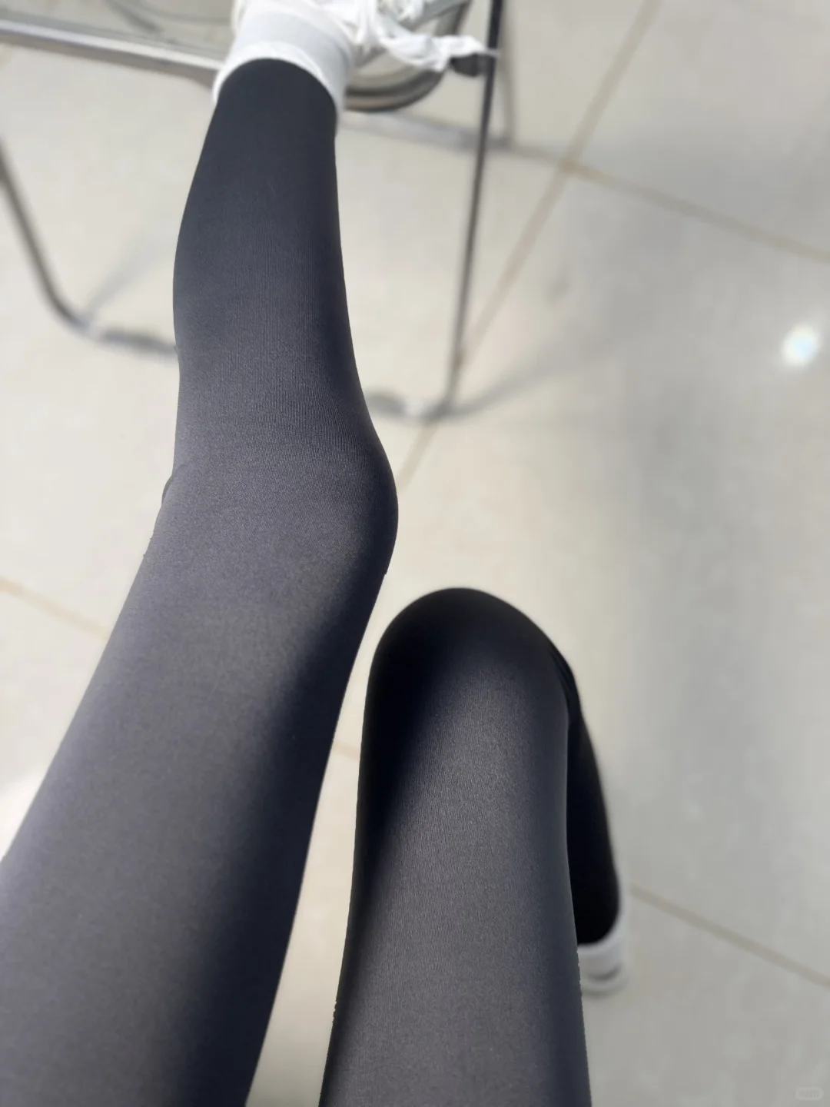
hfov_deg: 56.8
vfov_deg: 71.6
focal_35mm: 24
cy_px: 554
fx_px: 767
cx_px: 415
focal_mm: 6.76
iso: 160
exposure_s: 1/100
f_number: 1.78
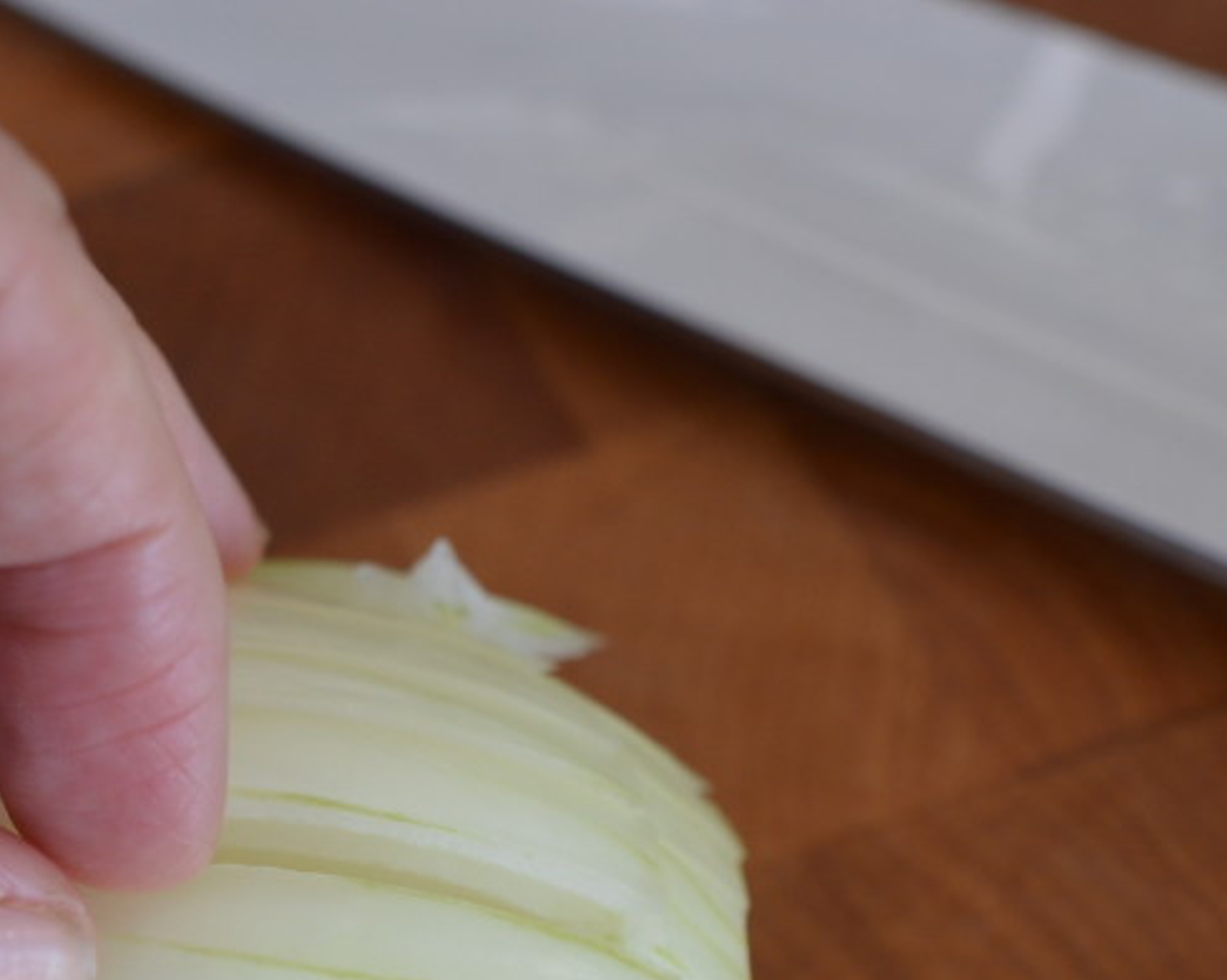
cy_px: 834
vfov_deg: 13.0
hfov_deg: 16.1
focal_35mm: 118
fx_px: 4283
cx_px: 176
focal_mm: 40
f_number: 5
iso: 400
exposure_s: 1/100
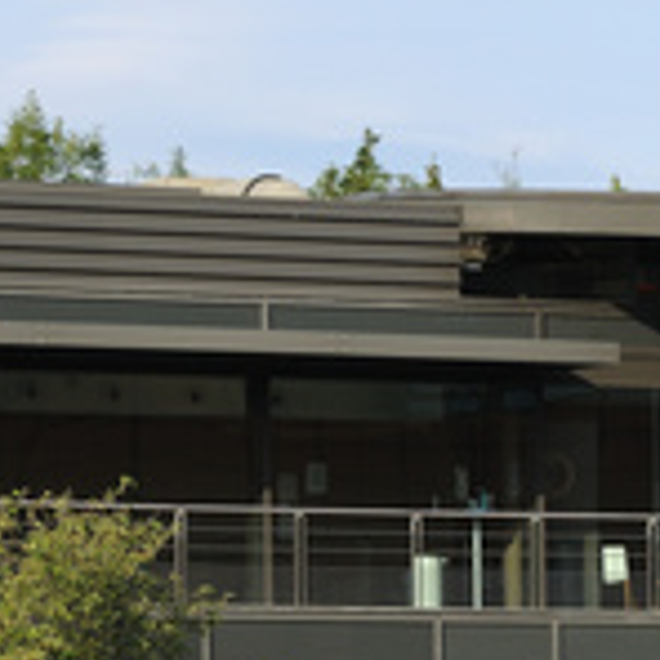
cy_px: 1044
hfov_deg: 4.5
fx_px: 8197
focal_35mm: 380
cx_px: 1476
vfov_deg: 4.6
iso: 100
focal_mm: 86
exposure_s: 1/200
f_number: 8
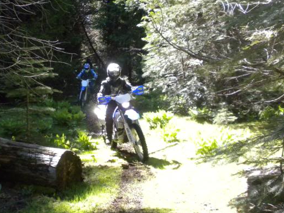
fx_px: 468
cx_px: 72
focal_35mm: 57
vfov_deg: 25.6
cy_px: 109
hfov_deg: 33.1
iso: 400
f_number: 3.5
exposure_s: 1/500
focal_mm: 6.6
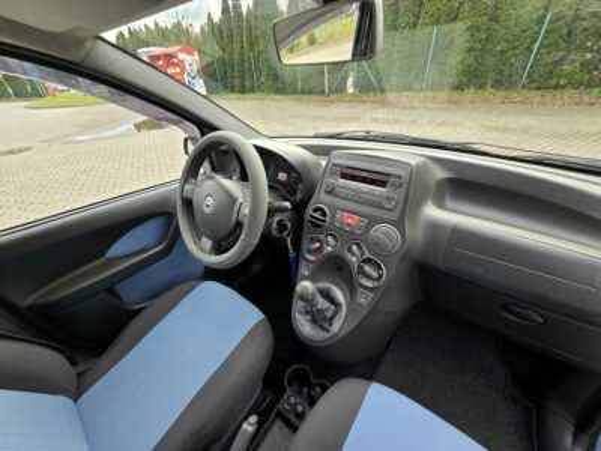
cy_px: 226
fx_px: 226
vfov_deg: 89.9
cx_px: 300
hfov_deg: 106.2
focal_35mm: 13
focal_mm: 2.2
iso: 50
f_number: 2.2
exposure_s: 1/145
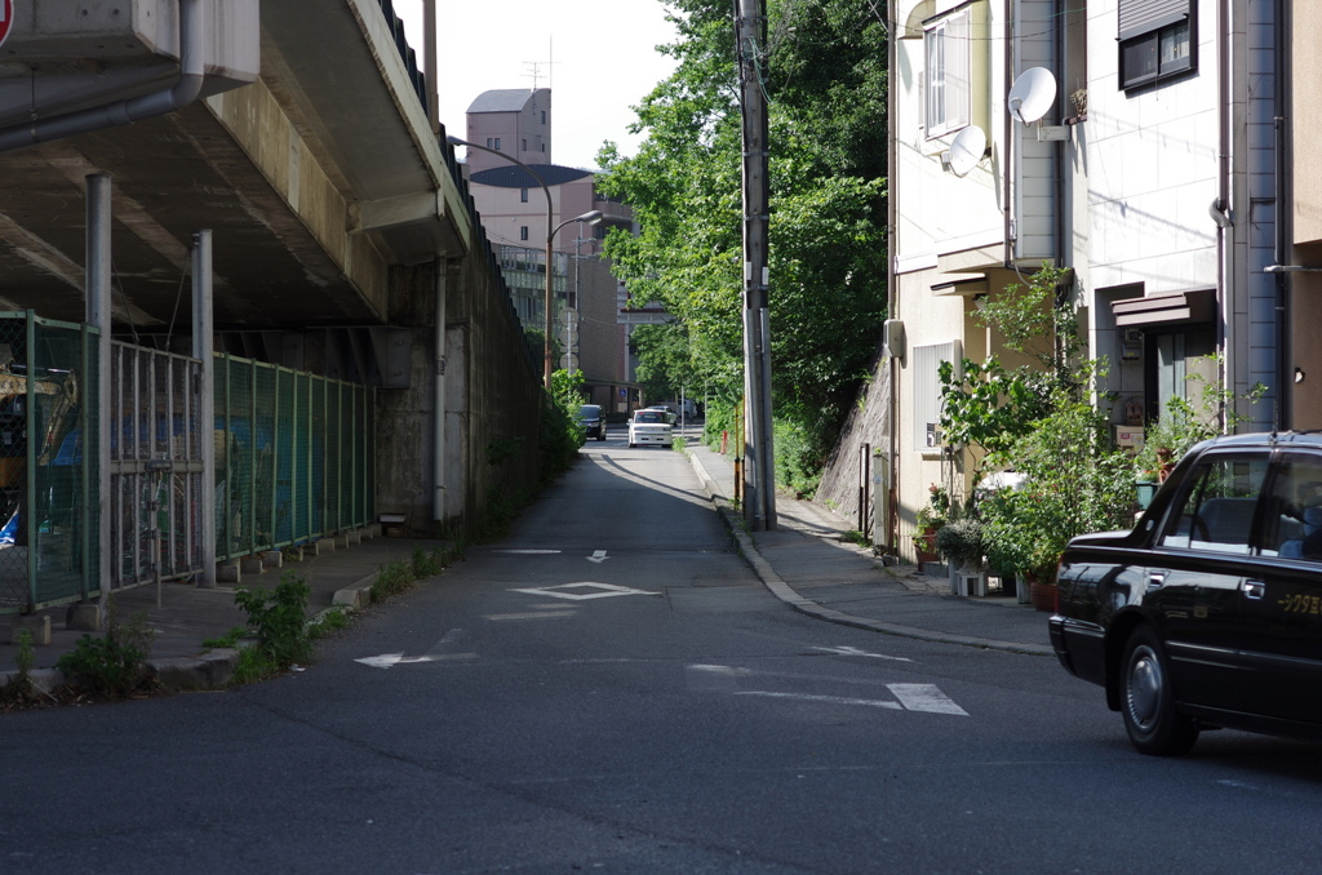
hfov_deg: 19.5
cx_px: 661
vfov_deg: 13.0
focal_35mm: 105
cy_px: 438
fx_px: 3847
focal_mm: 70
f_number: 4.5
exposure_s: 1/320
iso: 100
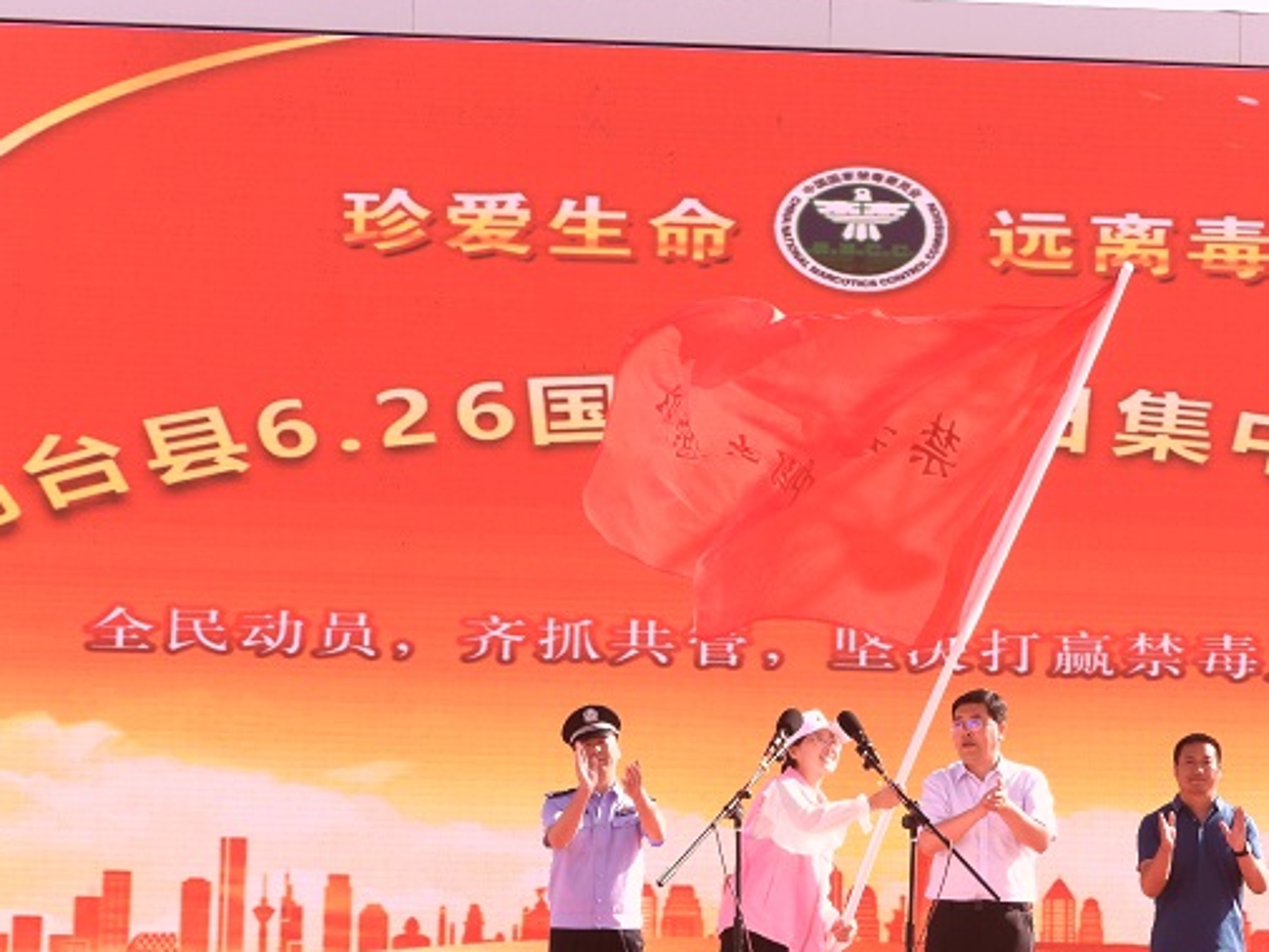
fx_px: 3777
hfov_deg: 19.0
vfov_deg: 14.4
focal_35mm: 103
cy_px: 600
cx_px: 776
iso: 100
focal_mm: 11.7
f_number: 5
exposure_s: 1/320
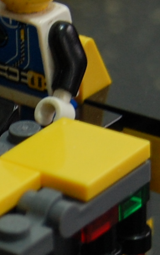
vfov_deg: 6.0
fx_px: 2429
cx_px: -99
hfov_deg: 3.8
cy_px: 245
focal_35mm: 348
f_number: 5
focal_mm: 44
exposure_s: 1/8
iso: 400
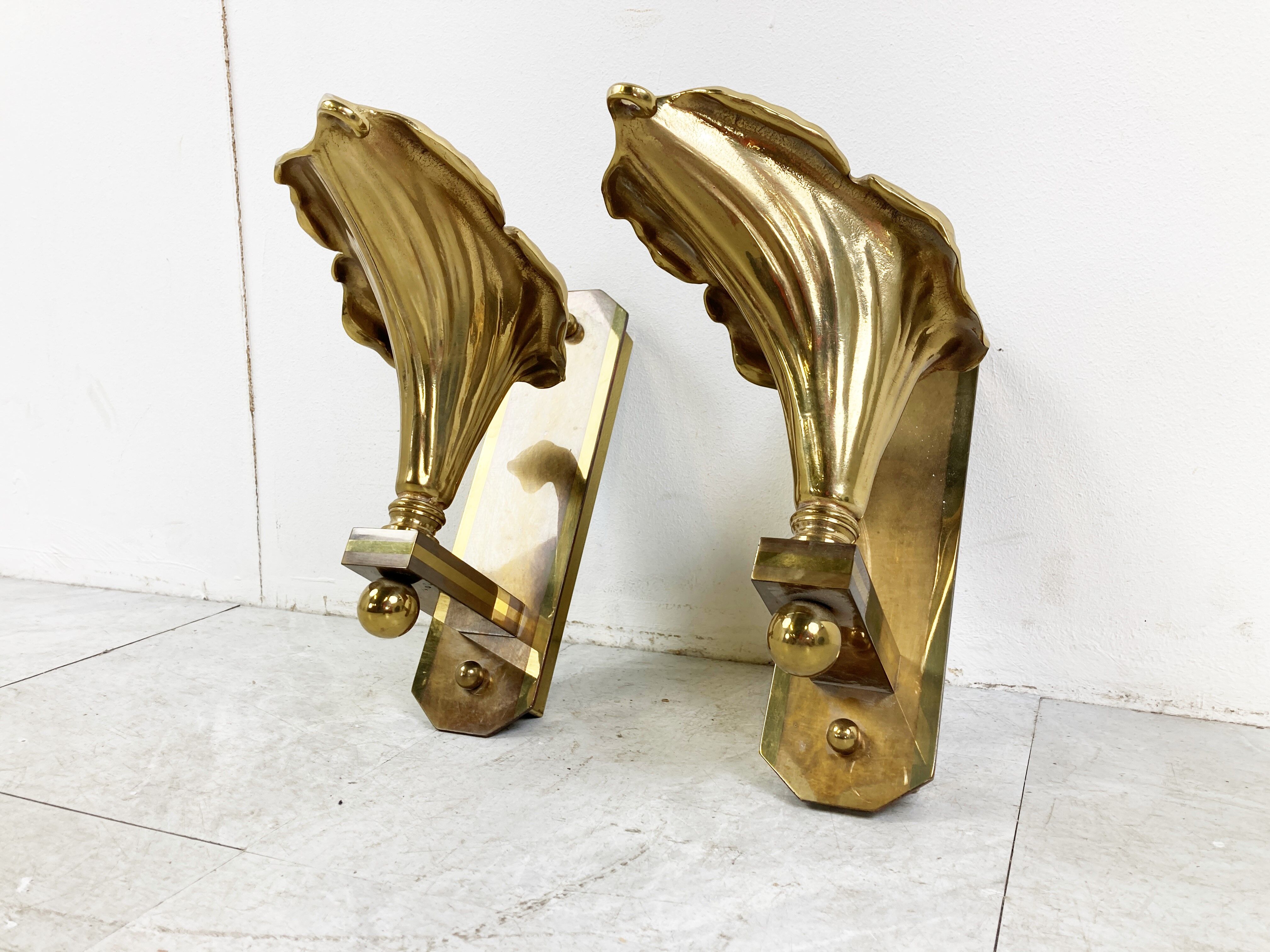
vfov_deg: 49.7
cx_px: 635
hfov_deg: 63.4
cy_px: 476
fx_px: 1027
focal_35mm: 28
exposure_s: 1/100
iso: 40
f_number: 1.8
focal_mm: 3.99
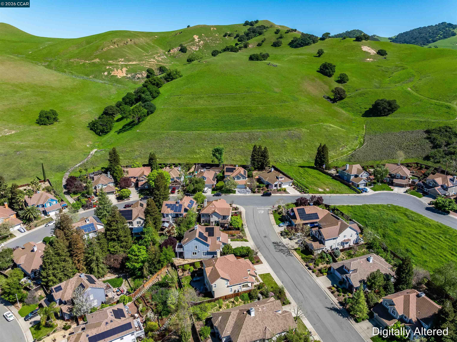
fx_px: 317
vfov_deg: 56.8
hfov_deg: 71.6
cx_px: 228
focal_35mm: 24
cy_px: 171
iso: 100
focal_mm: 12.29
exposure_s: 1/200
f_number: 2.8
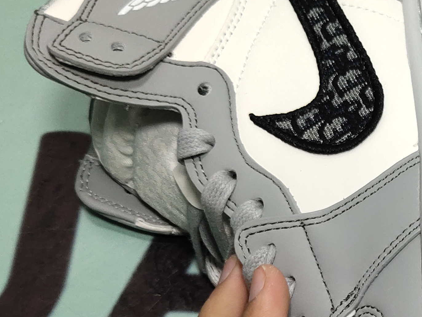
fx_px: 1073
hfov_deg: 21.0
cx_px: 482
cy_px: 276
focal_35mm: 88
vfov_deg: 16.6
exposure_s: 1/100
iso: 77
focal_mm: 4.35
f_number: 1.79
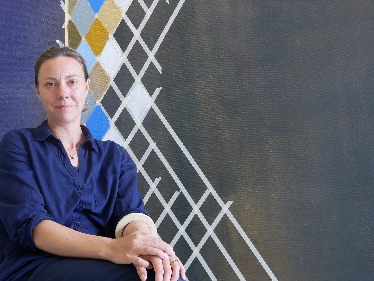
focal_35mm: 66
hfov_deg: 29.3
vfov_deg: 22.2
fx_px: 713
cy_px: 114
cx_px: 145
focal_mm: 26
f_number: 5.4
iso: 640
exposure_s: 1/20
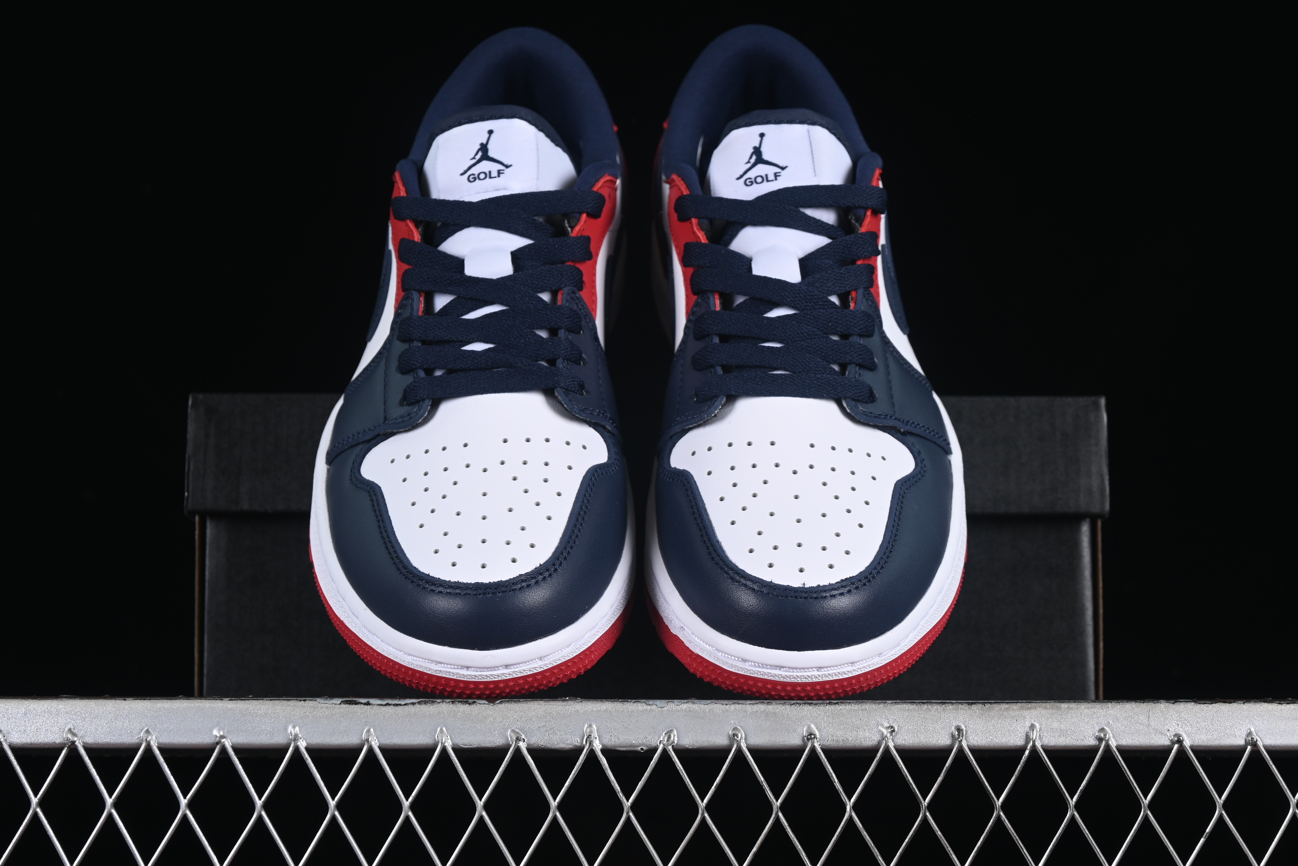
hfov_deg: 27.0
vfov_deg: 18.2
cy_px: 433
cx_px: 649
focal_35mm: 75
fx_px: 2704
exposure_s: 1/60
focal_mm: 50
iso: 160
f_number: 7.1
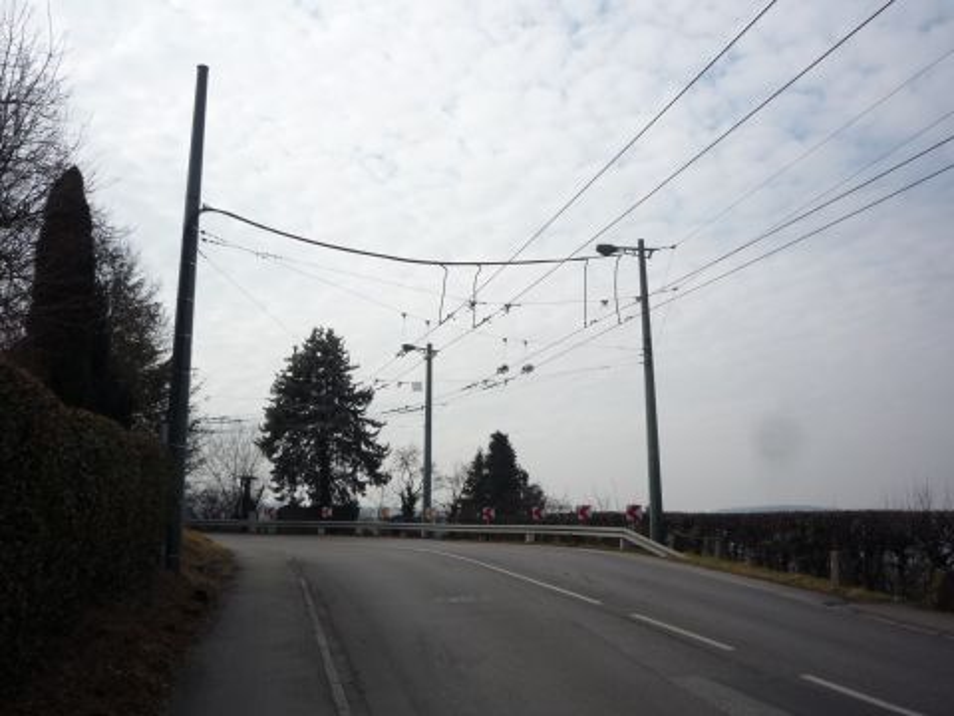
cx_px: 477
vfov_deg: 44.2
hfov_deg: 56.8
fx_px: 882
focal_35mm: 32
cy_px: 358
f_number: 5.6
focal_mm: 5.2
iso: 100
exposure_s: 1/400
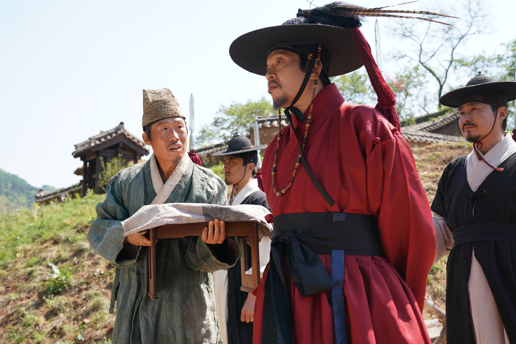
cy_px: 172
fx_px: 631
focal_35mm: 44
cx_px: 258
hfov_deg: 44.5
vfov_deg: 30.5
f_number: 5
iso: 200
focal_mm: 44
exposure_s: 1/400
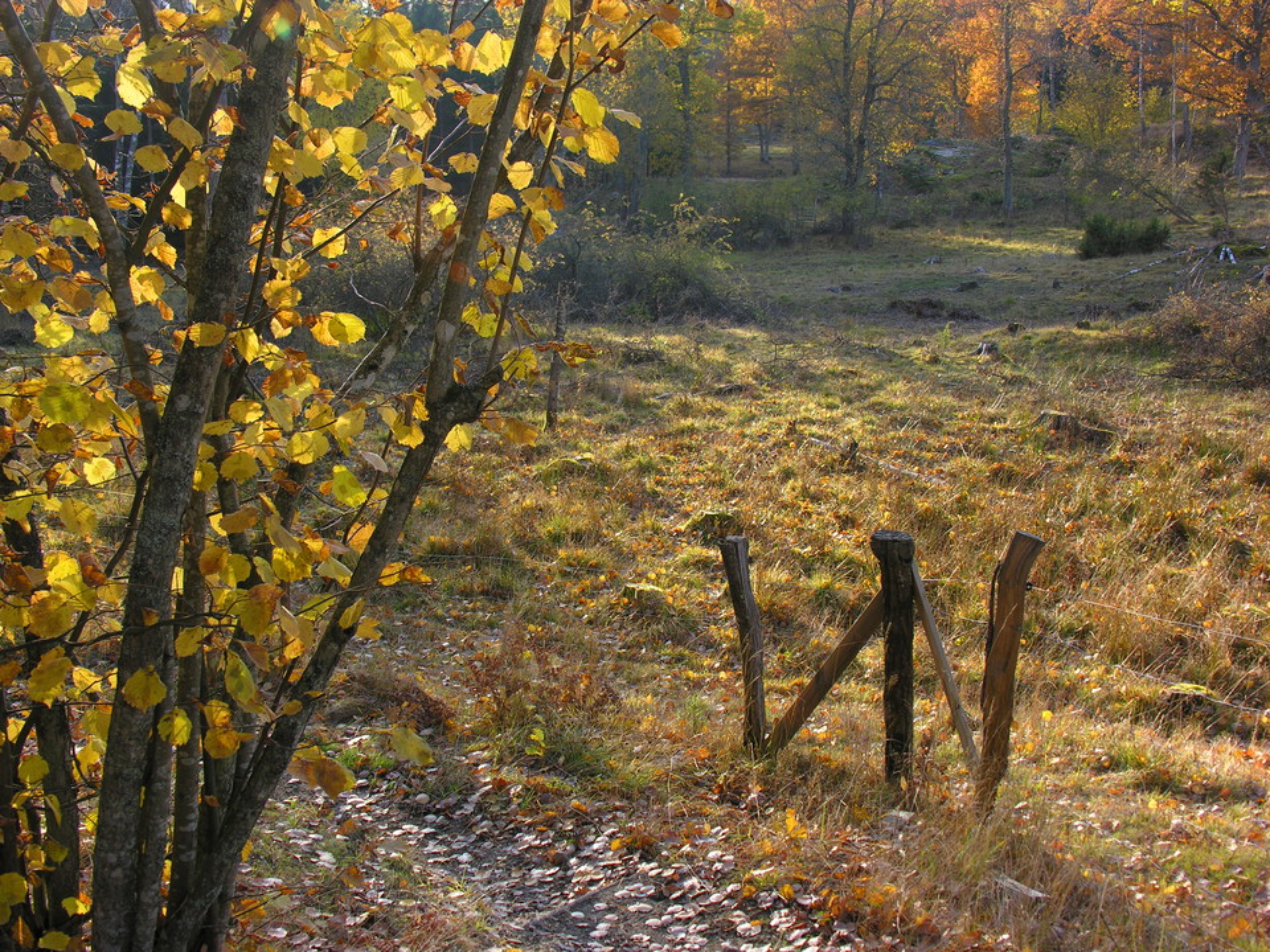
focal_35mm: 43
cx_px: 635
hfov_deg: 43.9
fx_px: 1578
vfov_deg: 33.6
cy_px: 476
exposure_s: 1/87.7
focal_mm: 11
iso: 50
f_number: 4.1
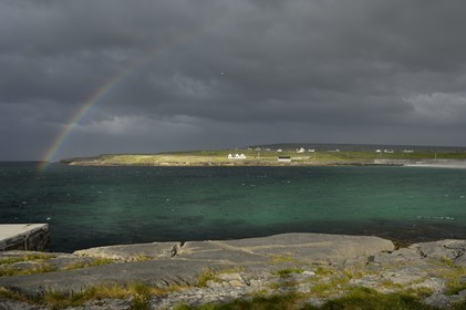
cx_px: 233
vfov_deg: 50.3
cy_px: 155
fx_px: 330
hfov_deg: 70.5
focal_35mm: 26
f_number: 5
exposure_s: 1/250
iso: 100
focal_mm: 17
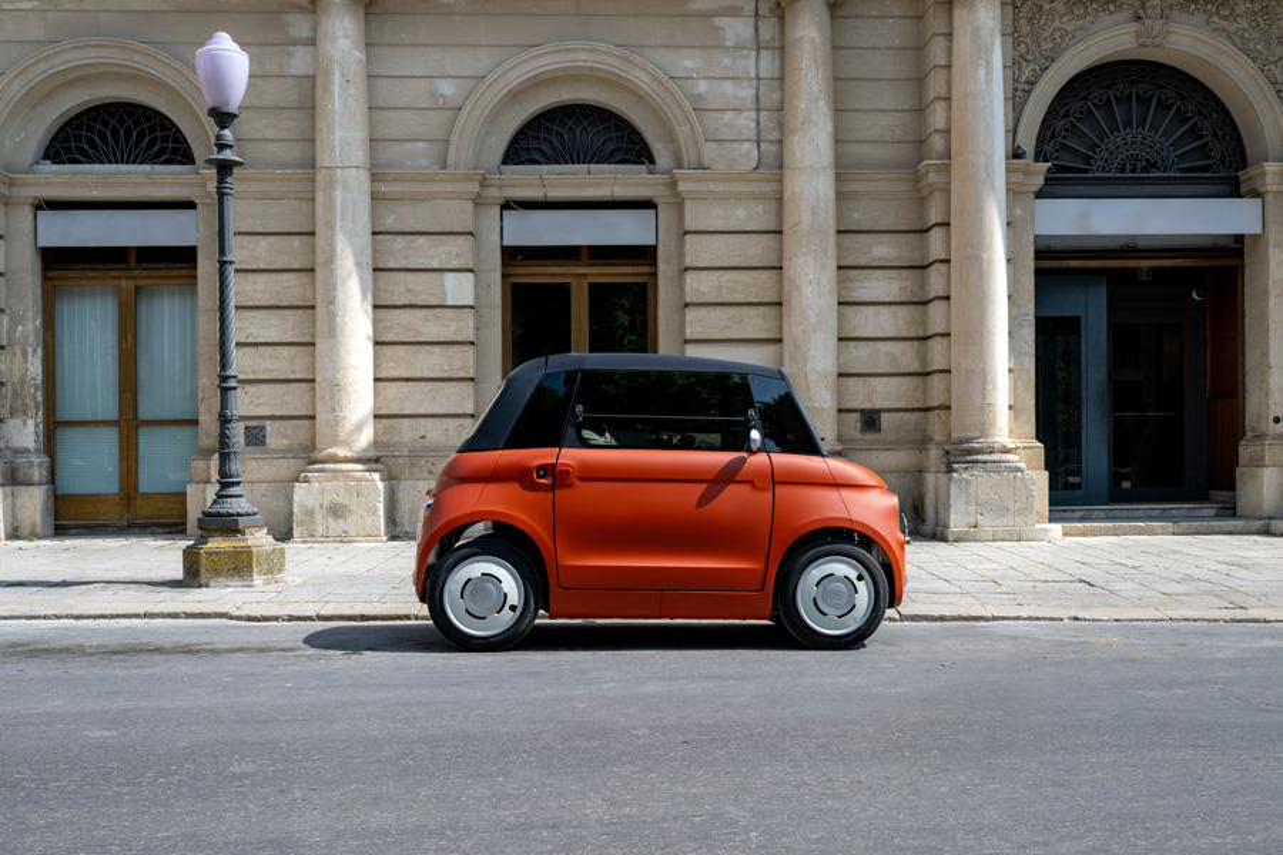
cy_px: 428
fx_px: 1283
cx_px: 642
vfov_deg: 36.9
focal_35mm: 36
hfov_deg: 53.1
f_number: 9
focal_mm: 36
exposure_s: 1/640
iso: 320
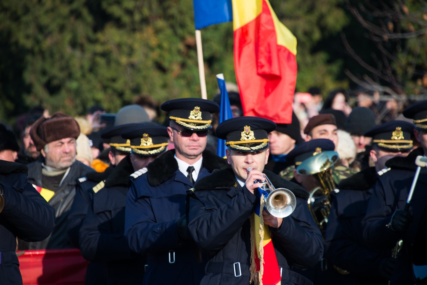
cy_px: 142
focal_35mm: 300
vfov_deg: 4.6
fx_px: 3560
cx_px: 214
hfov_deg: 6.9
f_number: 7.1
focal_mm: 300
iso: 100
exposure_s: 1/200
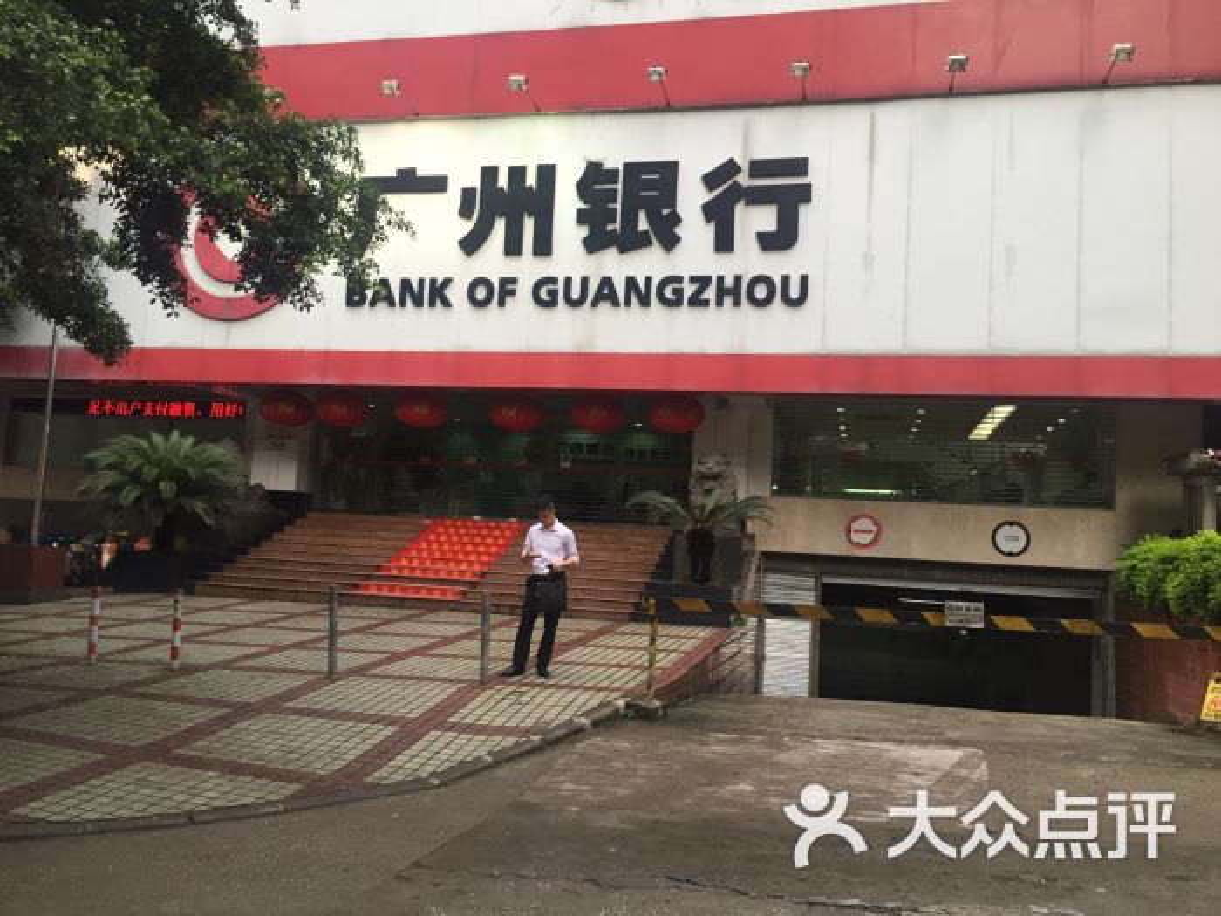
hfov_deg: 61.7
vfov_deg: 48.2
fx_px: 1023
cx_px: 610
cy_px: 458
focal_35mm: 29
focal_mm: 4.15
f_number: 2.2
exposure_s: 1/33
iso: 32
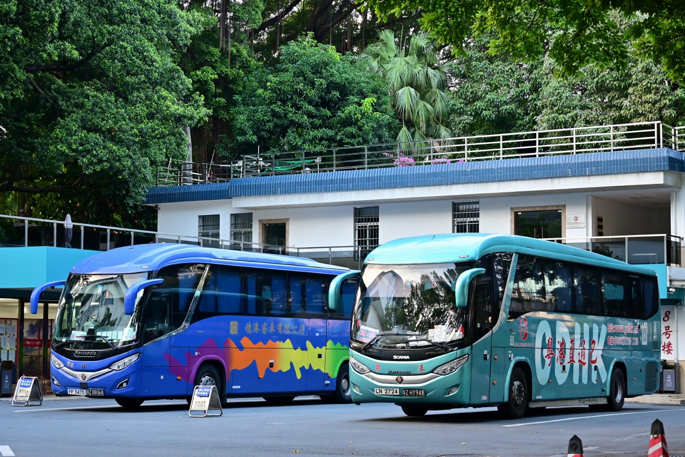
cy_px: 228
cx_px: 342
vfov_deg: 18.2
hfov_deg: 27.0
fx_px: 1427
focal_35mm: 75
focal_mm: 50
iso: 800
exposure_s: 1/100
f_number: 4.5
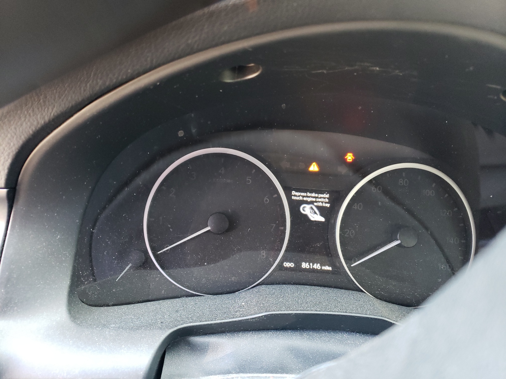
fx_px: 380
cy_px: 190
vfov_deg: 53.1
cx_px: 253
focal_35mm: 26
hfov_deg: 67.3
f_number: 1.5
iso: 311
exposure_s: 1/60.2
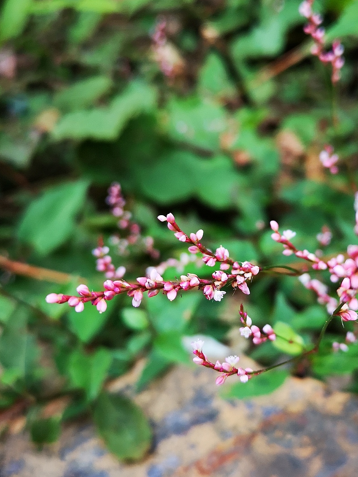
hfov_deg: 34.8
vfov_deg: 45.8
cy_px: 241
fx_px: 565
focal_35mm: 41
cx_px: 240
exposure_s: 1/900
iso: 250
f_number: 1.8
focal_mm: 3.95
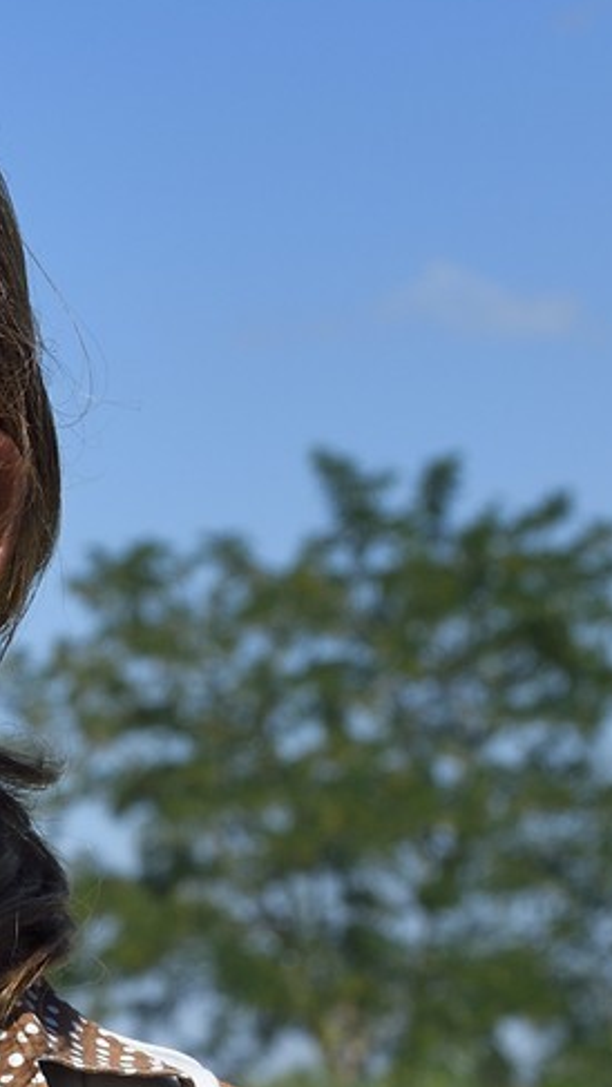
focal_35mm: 241
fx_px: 6952
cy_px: 835
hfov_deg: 4.8
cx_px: -1146
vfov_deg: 8.9
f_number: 11
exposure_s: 1/400
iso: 200
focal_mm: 70
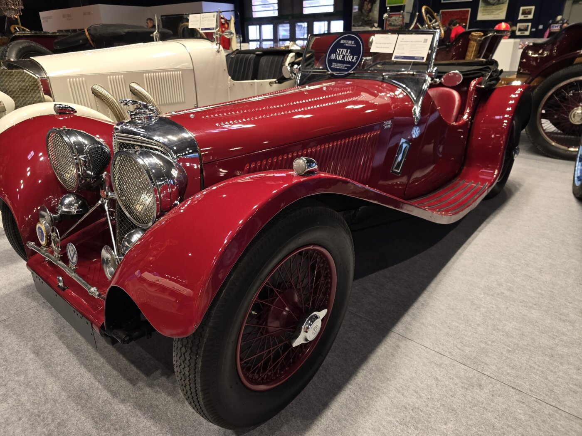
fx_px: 387
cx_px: 291
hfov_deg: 73.9
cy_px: 218
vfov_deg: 58.9
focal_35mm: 23
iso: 40
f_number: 1.7
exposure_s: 1/50
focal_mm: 6.3
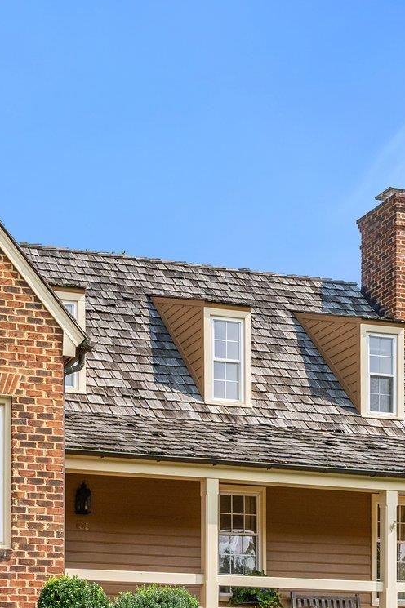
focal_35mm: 66
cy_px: 387
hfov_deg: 19.9
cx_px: -8
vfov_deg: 30.4
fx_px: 1115
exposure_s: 1/250
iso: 250
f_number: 13
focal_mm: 24
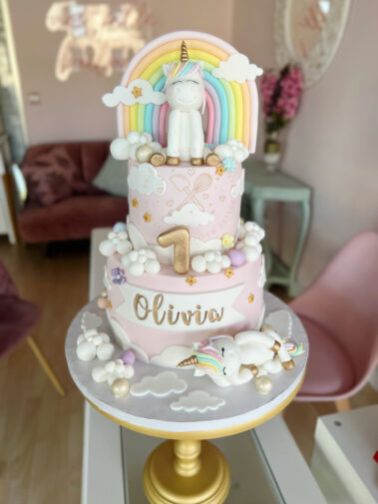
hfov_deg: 53.1
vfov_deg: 67.3
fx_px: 378
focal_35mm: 26
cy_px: 252
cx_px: 189
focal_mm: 5.7
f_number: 1.5
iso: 50
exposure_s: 1/121
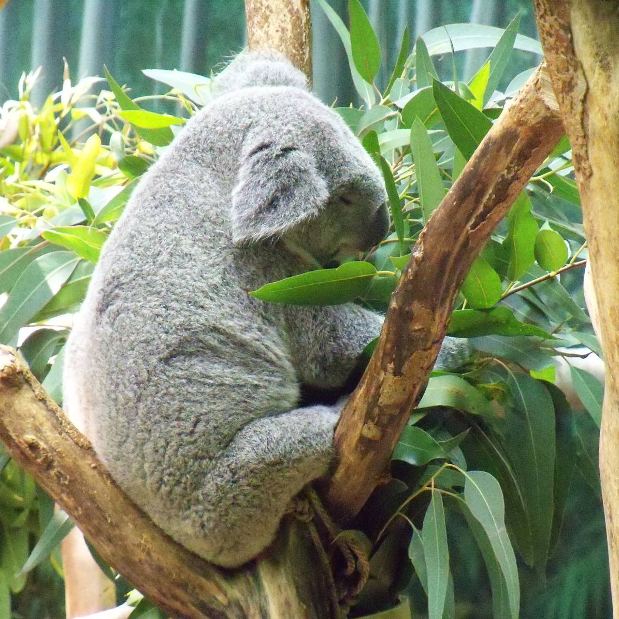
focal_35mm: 245
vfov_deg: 7.1
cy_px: 310
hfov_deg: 7.1
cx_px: 275
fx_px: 4957
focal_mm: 36.6
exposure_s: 1/320
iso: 1600
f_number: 4.4
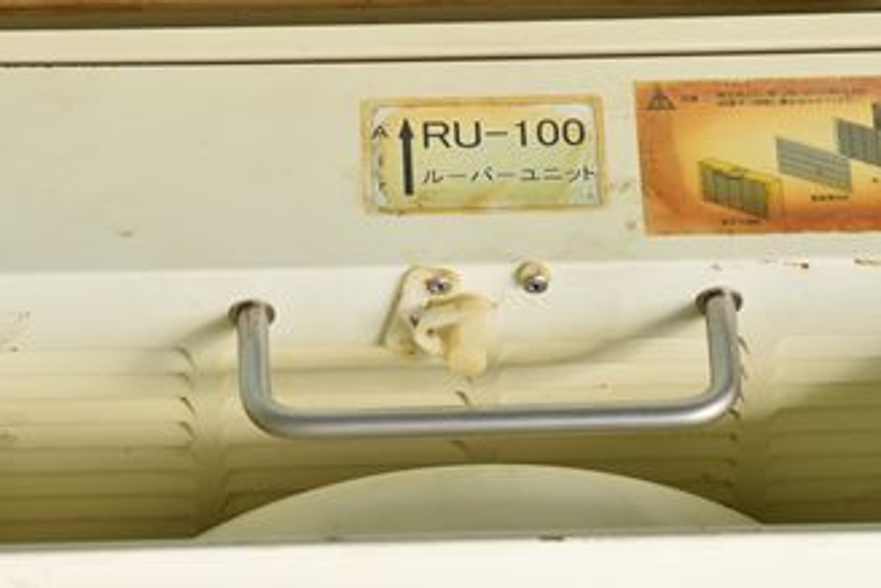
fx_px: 4480
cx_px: 535
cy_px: 266
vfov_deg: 7.5
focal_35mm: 183
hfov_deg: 11.2
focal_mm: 80
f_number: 6.3
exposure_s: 1/1600
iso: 1250
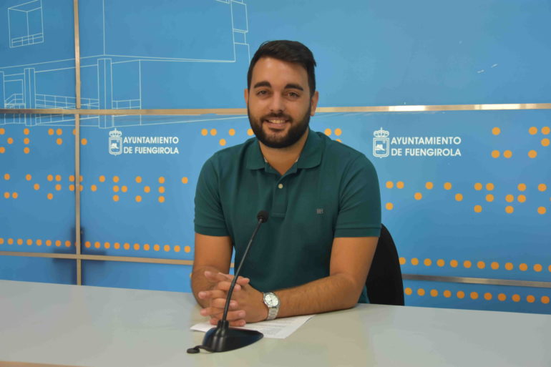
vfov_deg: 23.8
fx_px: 872
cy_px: 184
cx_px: 276
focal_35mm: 57
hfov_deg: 35.1
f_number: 5
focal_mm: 38
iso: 800
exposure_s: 1/100
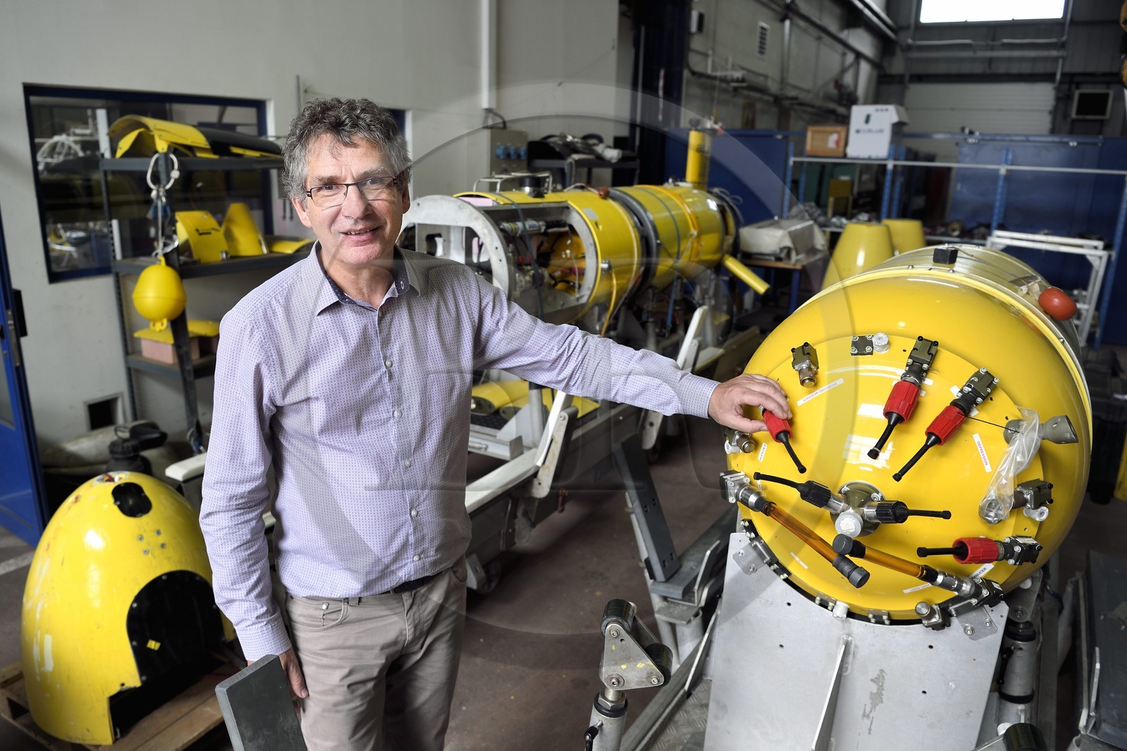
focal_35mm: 24
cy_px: 376
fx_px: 751
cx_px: 564
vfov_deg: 53.1
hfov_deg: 73.8
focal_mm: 24
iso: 200
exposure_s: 1/160
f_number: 4
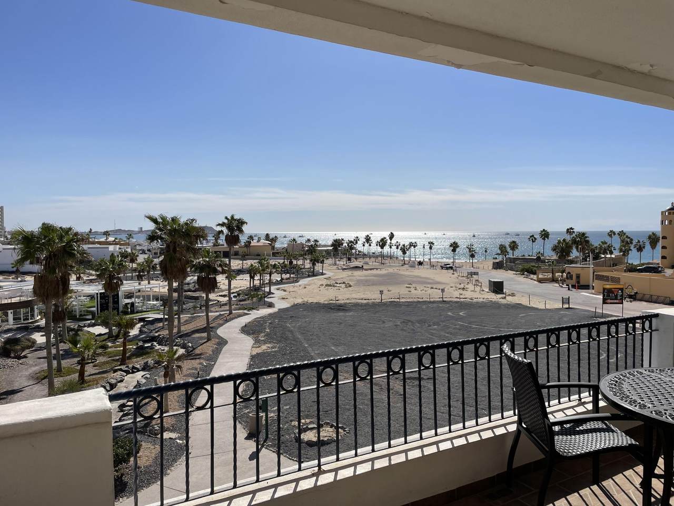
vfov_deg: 53.1
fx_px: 506
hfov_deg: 67.3
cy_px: 253
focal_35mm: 26
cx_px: 337
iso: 32
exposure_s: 1/8403
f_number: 1.6
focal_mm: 4.2
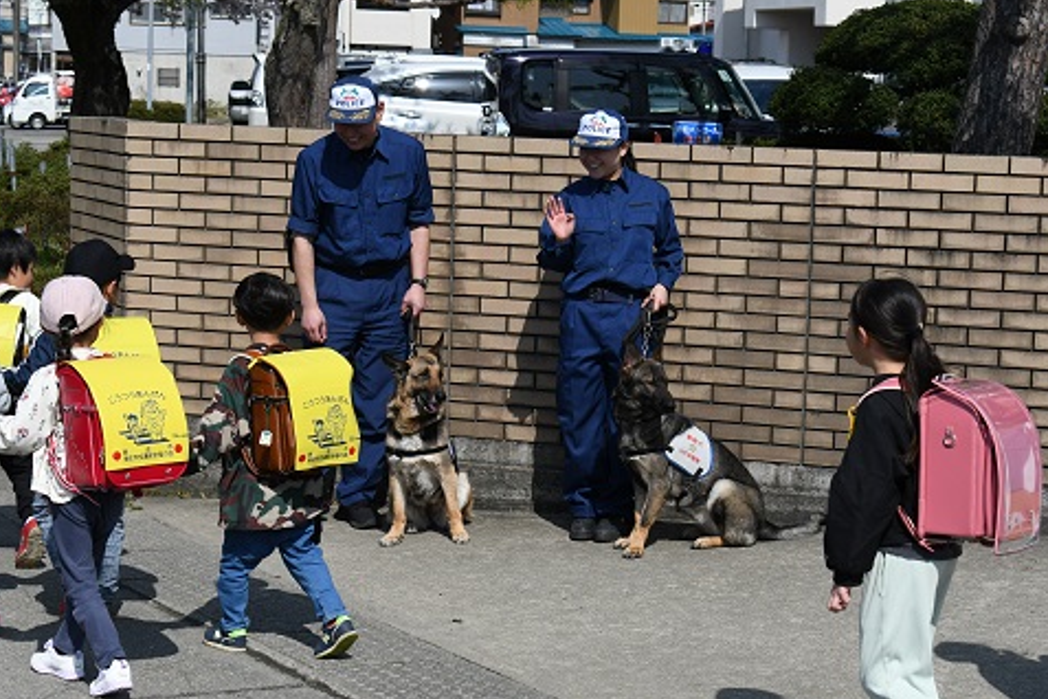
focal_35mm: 86
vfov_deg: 15.9
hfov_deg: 23.6
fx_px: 2503
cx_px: 534
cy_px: 344
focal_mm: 55
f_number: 8
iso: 800
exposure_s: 1/4000
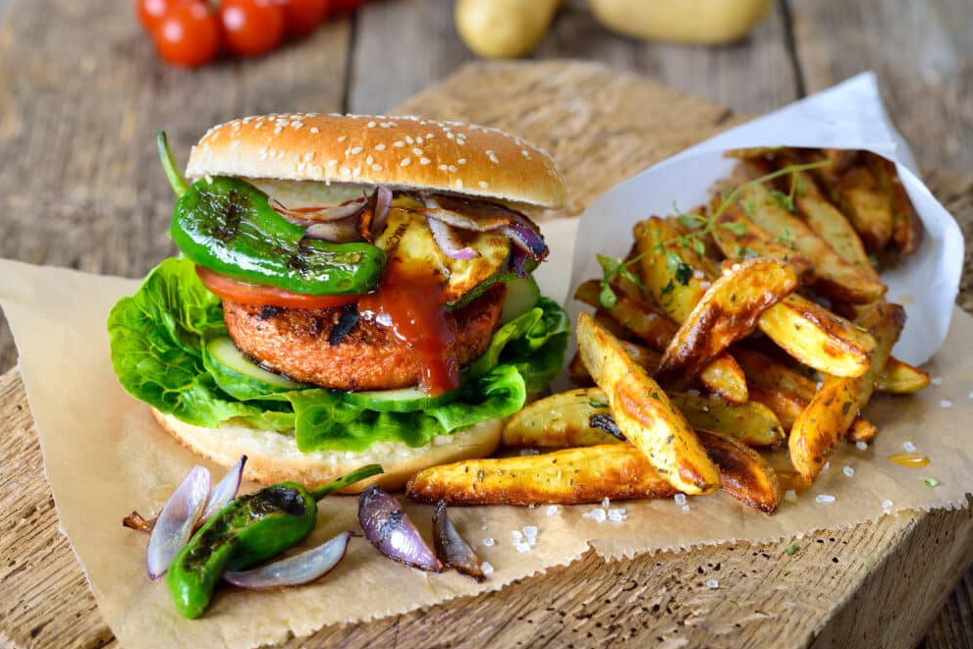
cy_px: 316
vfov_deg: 14.7
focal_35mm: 93
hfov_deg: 21.9
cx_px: 478
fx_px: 2514
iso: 100
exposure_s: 1/160
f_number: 7.1
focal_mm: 90
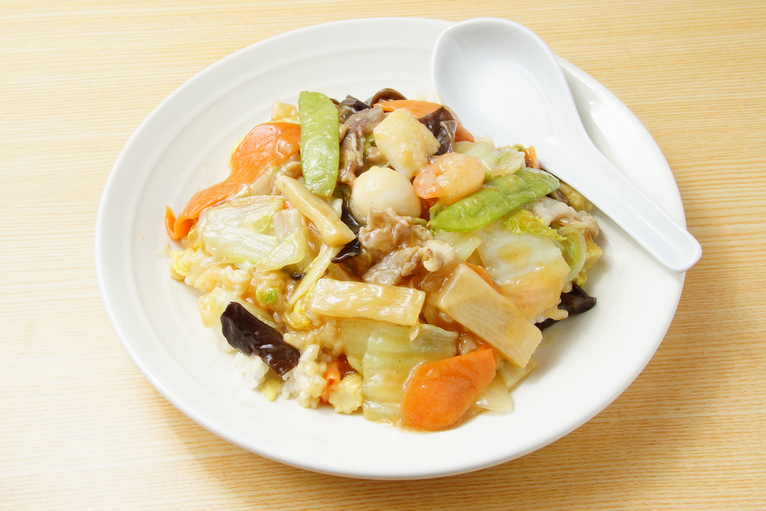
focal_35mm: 48
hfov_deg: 41.1
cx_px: 390
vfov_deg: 28.1
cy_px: 248
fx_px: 1021
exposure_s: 1/125
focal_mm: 30
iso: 250
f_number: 11
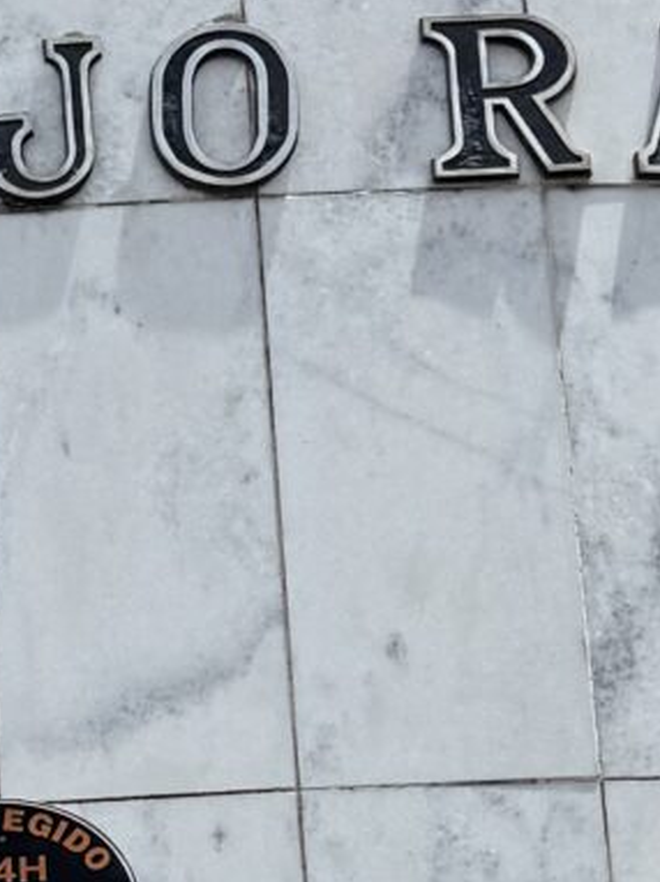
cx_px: -699
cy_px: 1607
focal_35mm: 161
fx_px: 4097
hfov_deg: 8.7
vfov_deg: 11.4
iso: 80
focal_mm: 6.76
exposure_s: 1/4310
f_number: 1.78
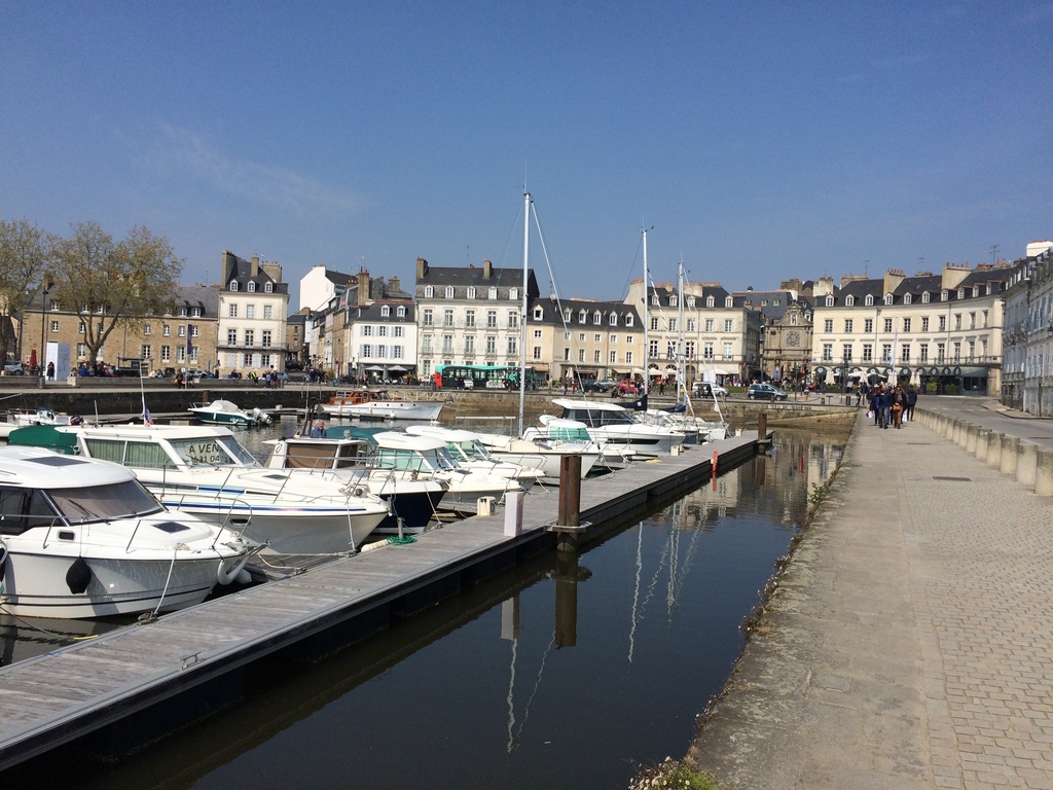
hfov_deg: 61.7
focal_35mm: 29
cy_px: 395
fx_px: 882
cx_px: 526
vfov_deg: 48.2
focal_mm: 4.15
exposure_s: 1/4566
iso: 32
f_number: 2.2
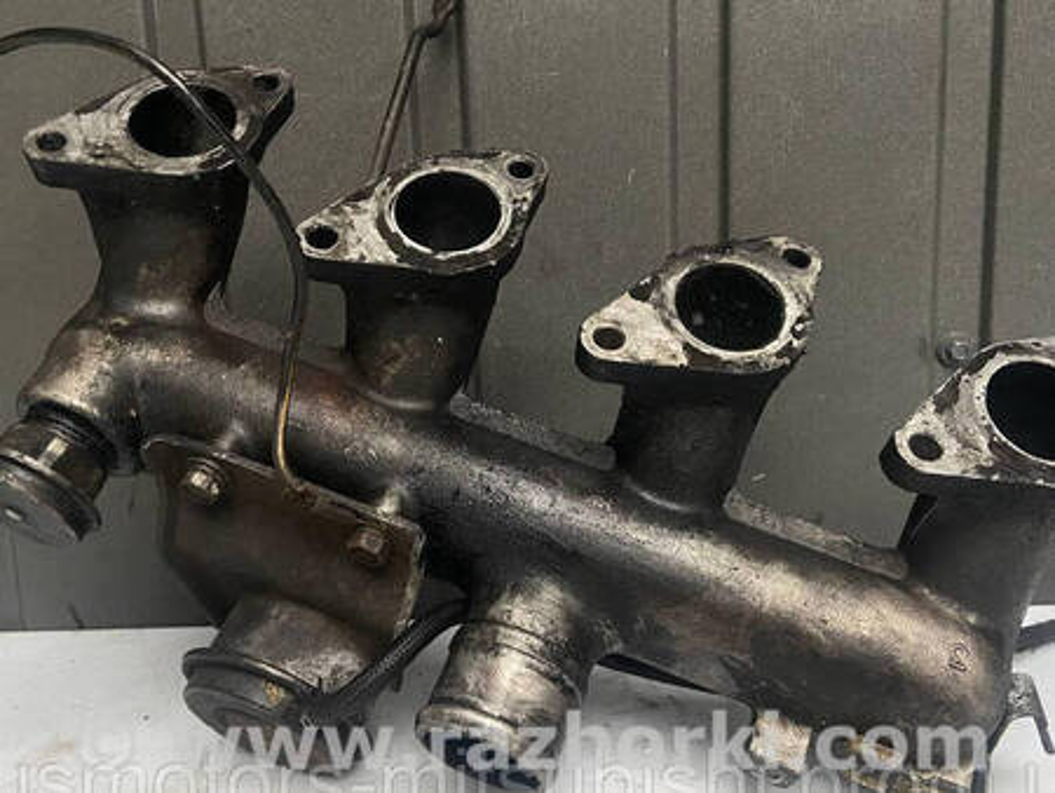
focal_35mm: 27
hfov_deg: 65.3
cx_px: 528
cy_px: 396
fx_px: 823
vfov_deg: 51.4
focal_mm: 3.93
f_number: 1.7
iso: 50
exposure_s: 1/50
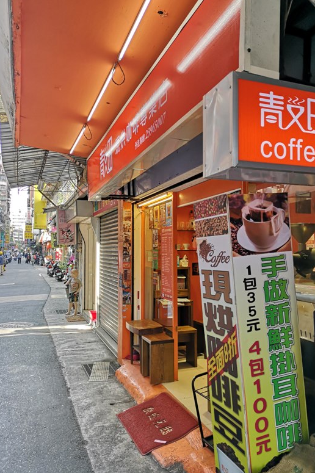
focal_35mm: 29
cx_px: 172
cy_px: 240
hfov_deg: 44.9
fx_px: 381
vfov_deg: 63.7
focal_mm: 3.95
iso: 80
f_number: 1.8
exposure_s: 1/120
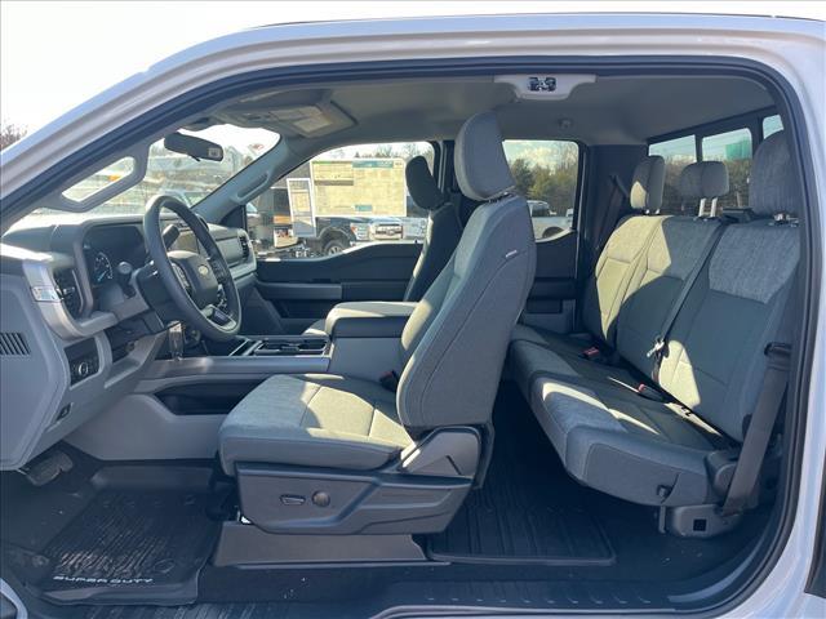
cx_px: 413
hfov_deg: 67.3
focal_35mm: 26
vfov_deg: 53.1
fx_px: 620
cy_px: 310
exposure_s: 1/229
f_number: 1.6
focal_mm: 5.1
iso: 40
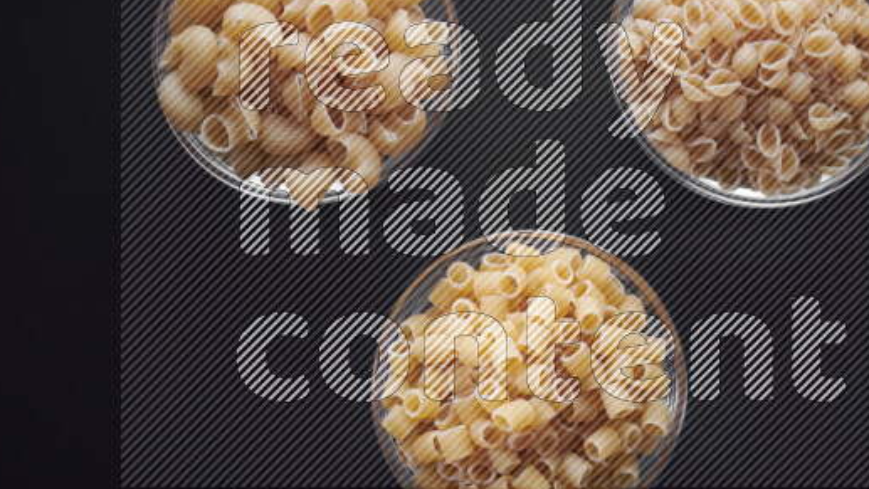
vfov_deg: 14.9
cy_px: 198
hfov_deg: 26.1
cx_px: 540
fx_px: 1867
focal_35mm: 81
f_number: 8
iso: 100
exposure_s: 1/100
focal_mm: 50
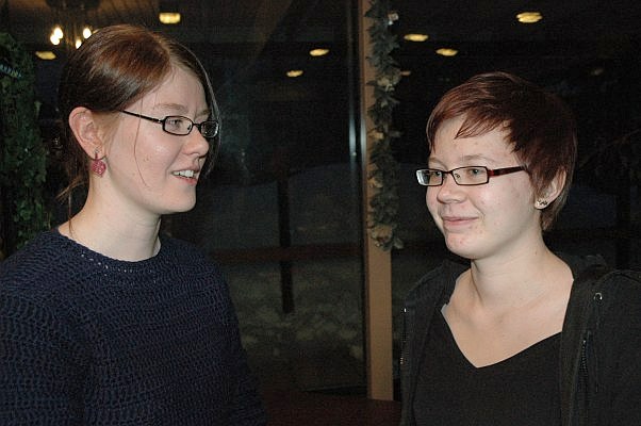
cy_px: 213
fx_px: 667
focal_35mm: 38
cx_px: 320
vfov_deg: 35.4
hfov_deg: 51.3
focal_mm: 25
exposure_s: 1/60
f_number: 5
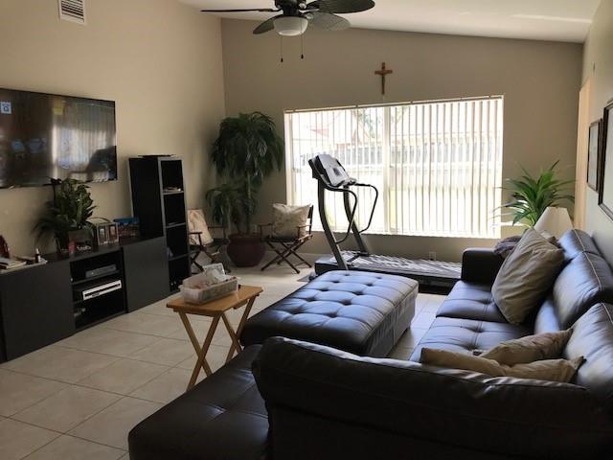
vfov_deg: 49.7
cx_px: 306
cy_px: 230
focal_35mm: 28
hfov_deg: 63.4
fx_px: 496
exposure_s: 1/211
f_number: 1.8
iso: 20
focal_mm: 3.99
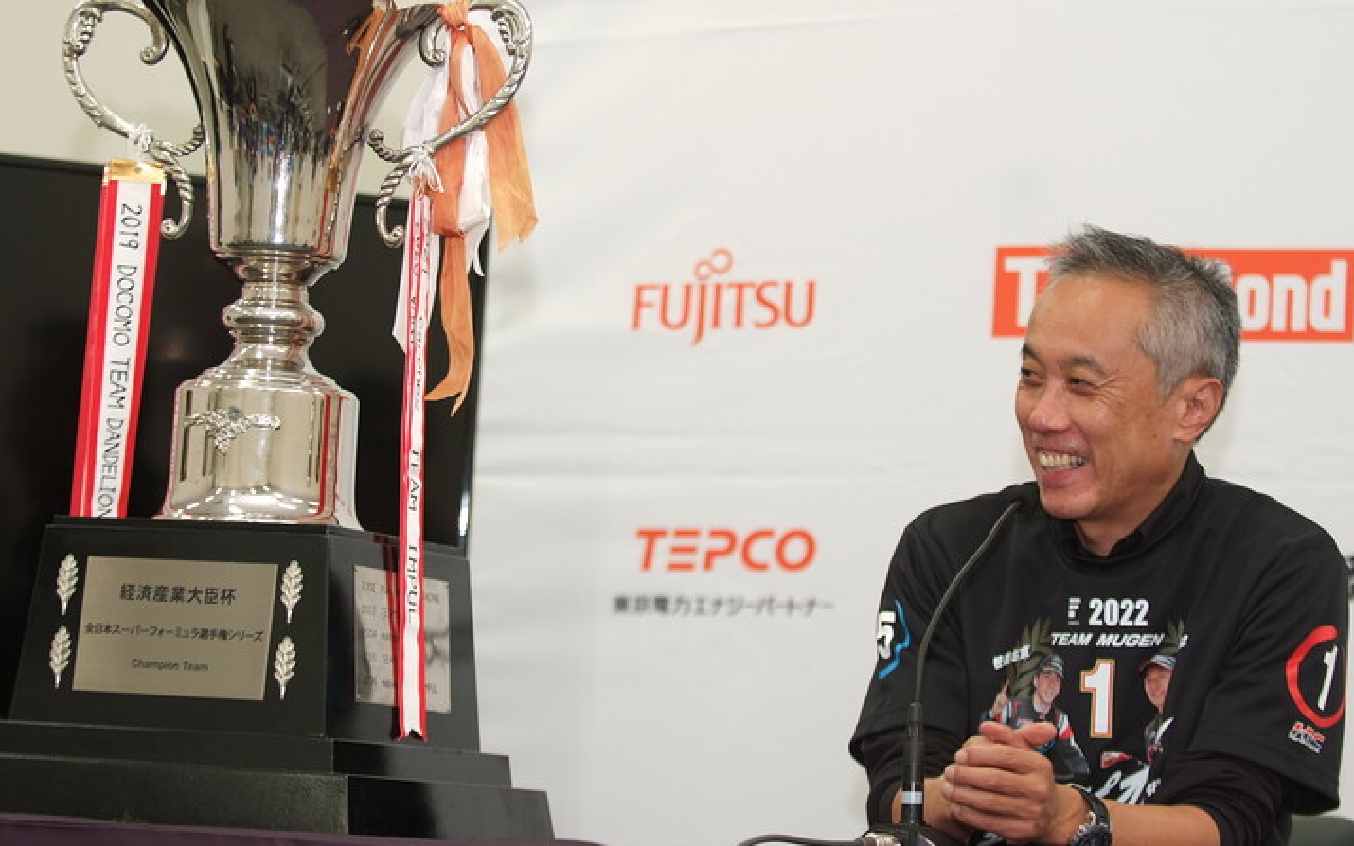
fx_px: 4428
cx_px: 680
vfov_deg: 10.9
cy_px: 397
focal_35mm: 120
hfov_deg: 17.4
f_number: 2.8
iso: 200
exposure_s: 1/60
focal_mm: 78
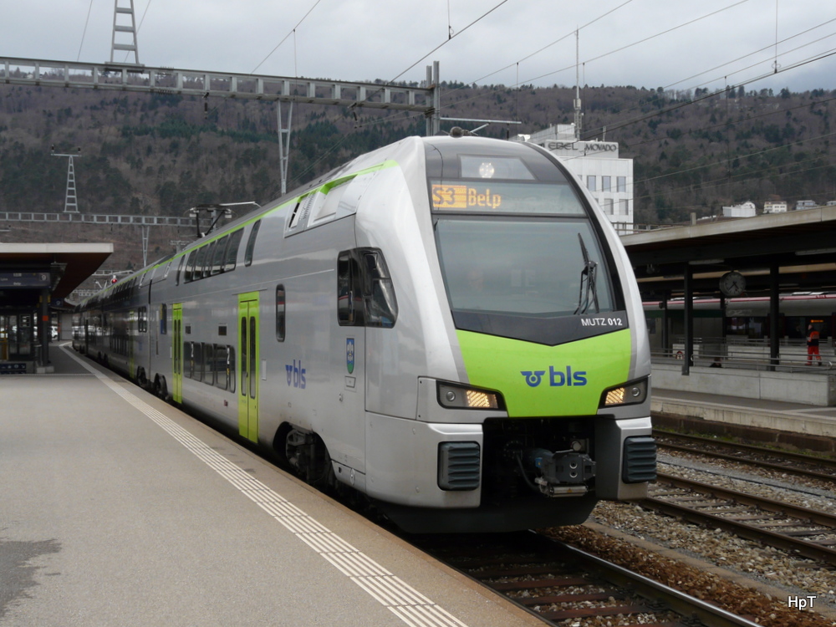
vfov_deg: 29.7
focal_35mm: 49
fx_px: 1183
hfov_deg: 38.9
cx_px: 418
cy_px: 314
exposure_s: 1/125
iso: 100
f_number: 3.6
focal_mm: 8.1
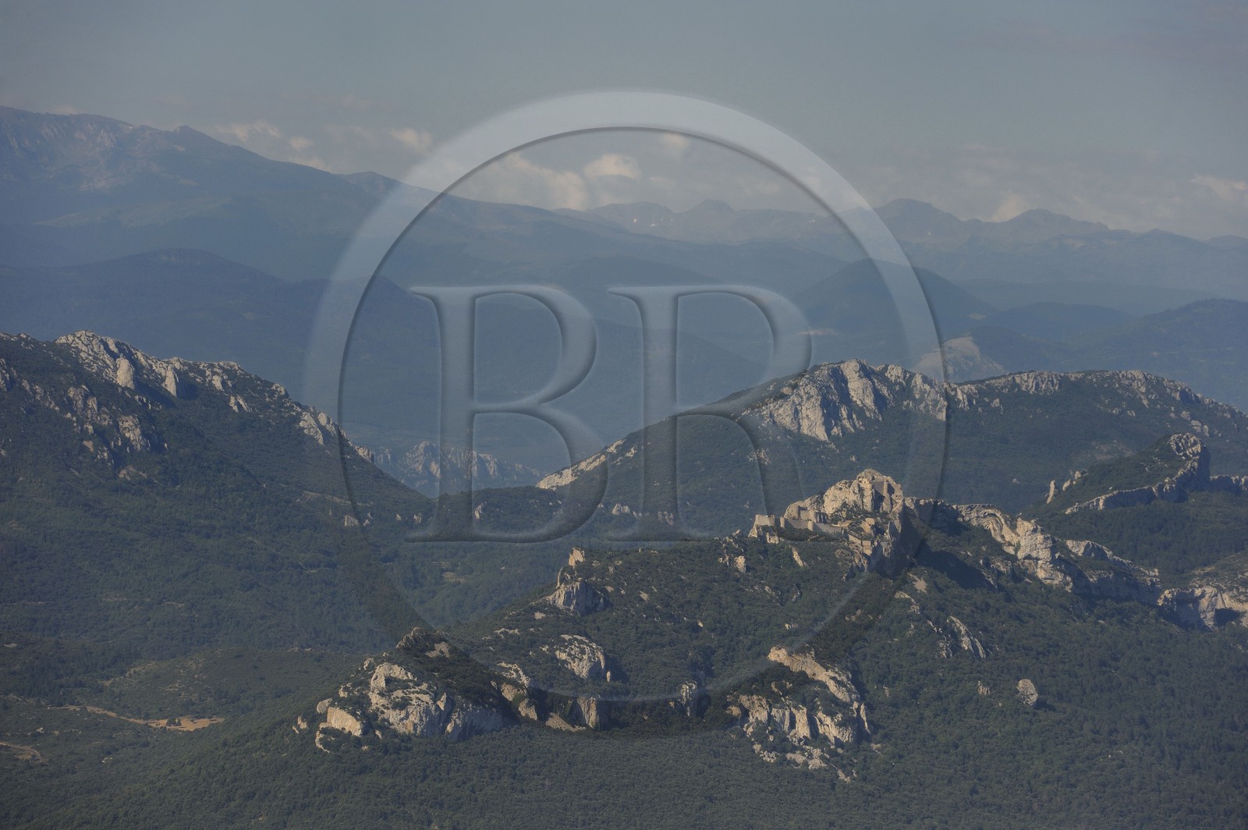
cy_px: 415
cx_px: 624
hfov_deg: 10.3
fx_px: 6927
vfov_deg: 6.9
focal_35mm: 200
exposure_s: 1/1250
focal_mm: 200
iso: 400
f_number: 9
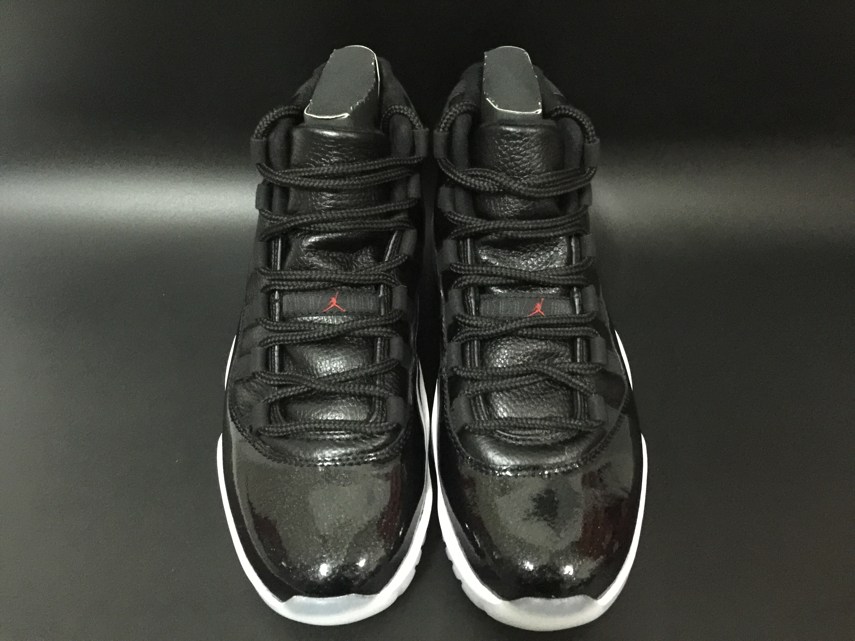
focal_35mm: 29
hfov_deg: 61.7
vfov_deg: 48.2
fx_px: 716
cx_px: 428
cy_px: 320
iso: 320
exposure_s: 1/4
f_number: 2.2
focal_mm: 4.15
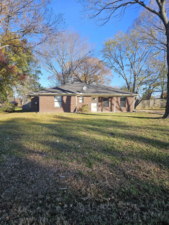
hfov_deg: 58.9
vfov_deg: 73.9
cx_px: 84
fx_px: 150
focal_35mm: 23
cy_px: 112
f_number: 1.8
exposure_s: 1/1154
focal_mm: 5.4
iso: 40
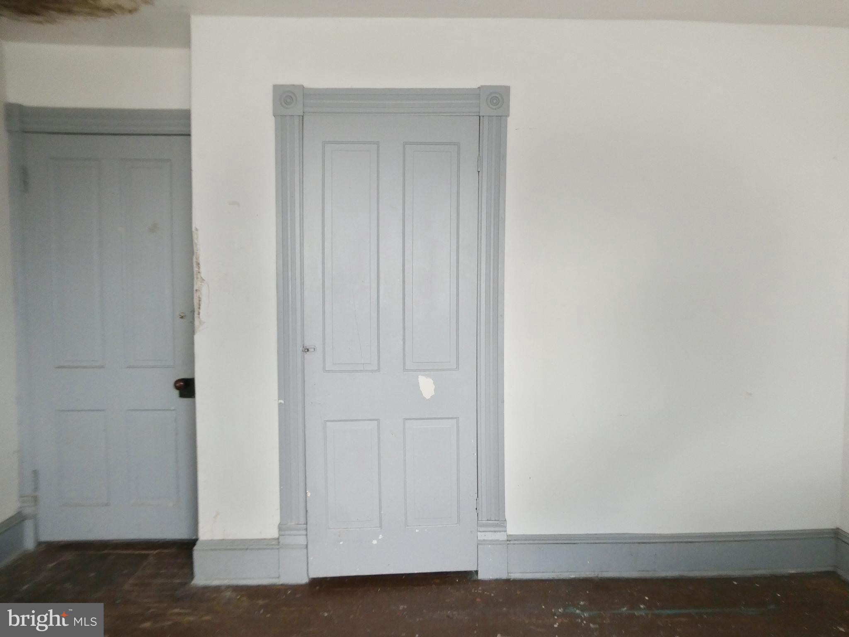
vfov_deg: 56.8
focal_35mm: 24
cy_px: 318
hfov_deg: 71.6
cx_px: 424
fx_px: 589
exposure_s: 1/60
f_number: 3.3
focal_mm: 4.3
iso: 250
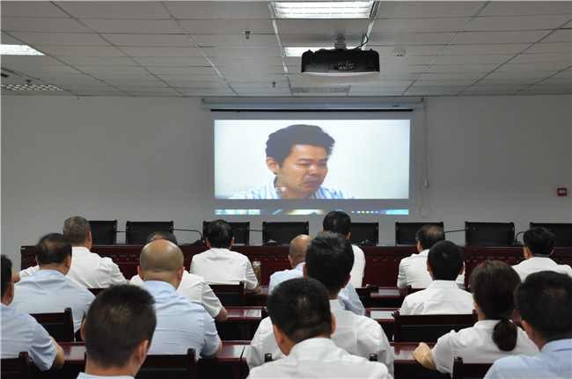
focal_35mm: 68
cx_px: 286
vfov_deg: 20.1
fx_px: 1071
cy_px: 190
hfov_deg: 29.9
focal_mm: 45
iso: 1250
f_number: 7.1
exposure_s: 1/50
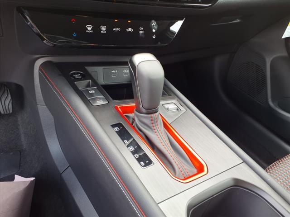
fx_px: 226
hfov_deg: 65.3
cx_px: 145
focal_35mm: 27
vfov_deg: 51.4
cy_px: 108
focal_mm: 3.58
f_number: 1.9
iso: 40
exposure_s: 1/60.2
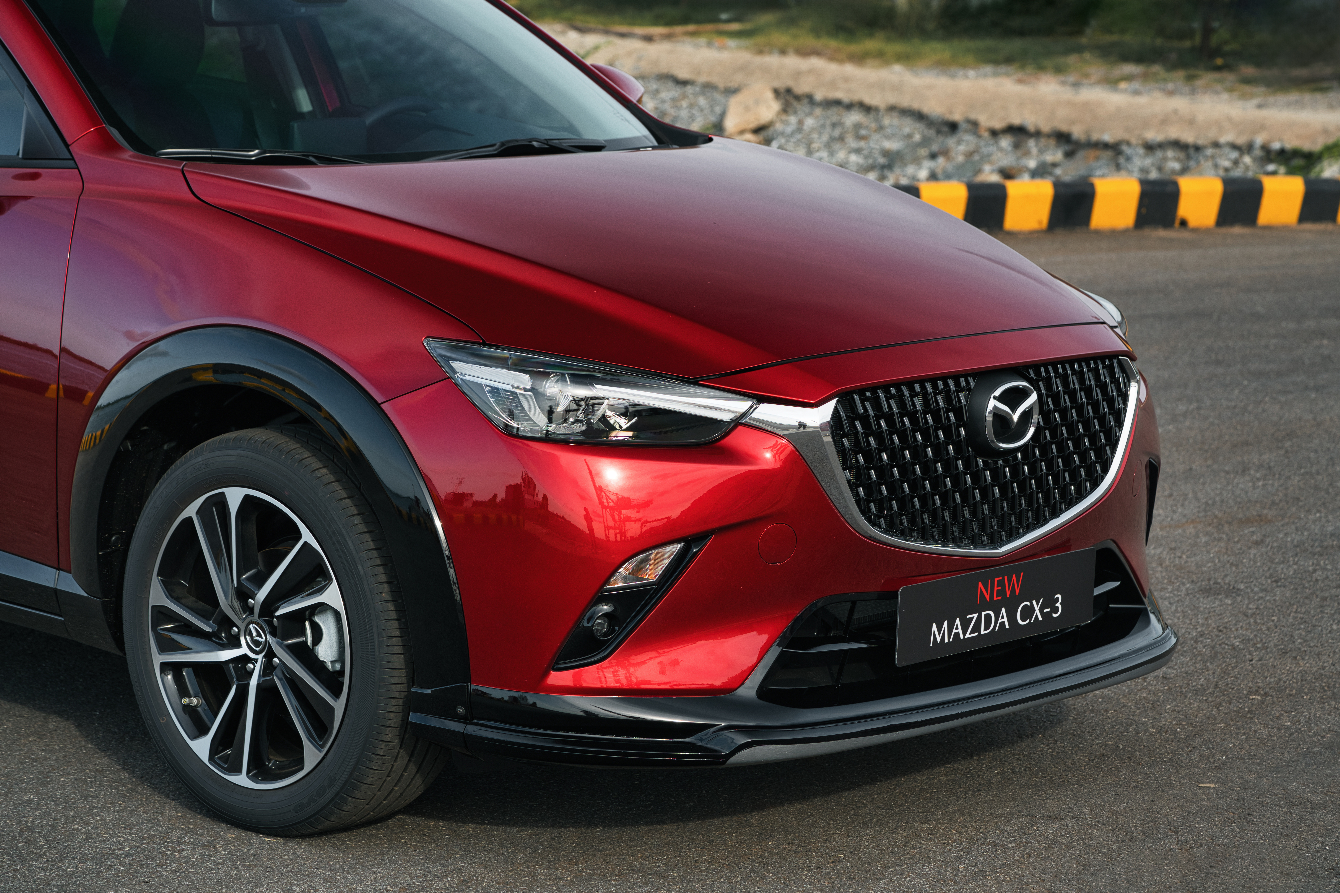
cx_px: 670
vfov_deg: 15.2
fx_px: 3350
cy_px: 446
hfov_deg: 22.6
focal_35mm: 90
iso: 250
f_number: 6.3
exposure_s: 1/200
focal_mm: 90
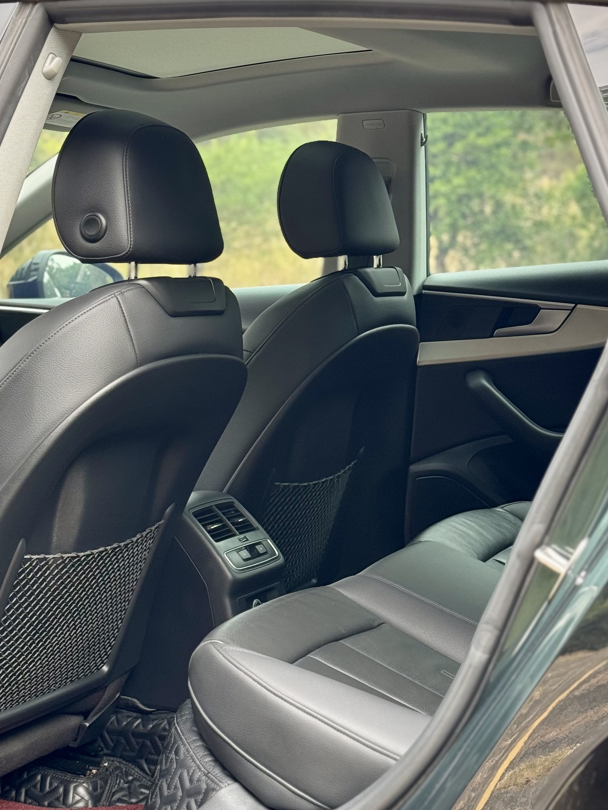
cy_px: 367
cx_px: 259
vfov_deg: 26.7
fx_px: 1710
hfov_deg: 20.2
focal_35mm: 73
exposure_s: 1/107
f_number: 1.78
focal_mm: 6.76
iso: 100
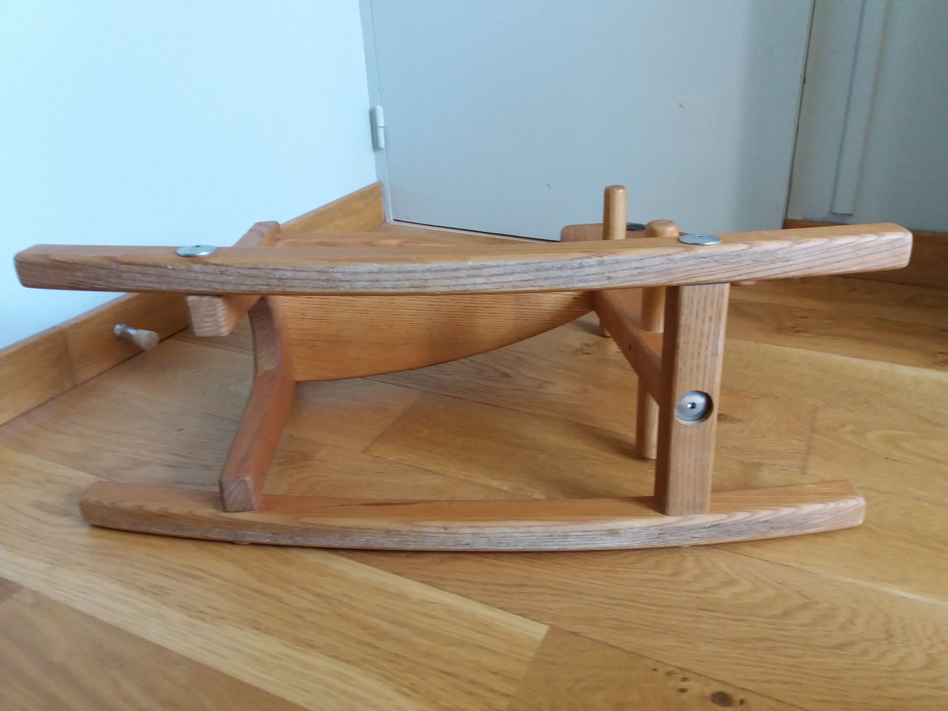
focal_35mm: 28
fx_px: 767
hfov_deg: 63.4
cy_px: 356
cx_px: 474
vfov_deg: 49.7
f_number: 1.9
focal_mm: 3.7
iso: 200
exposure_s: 1/17
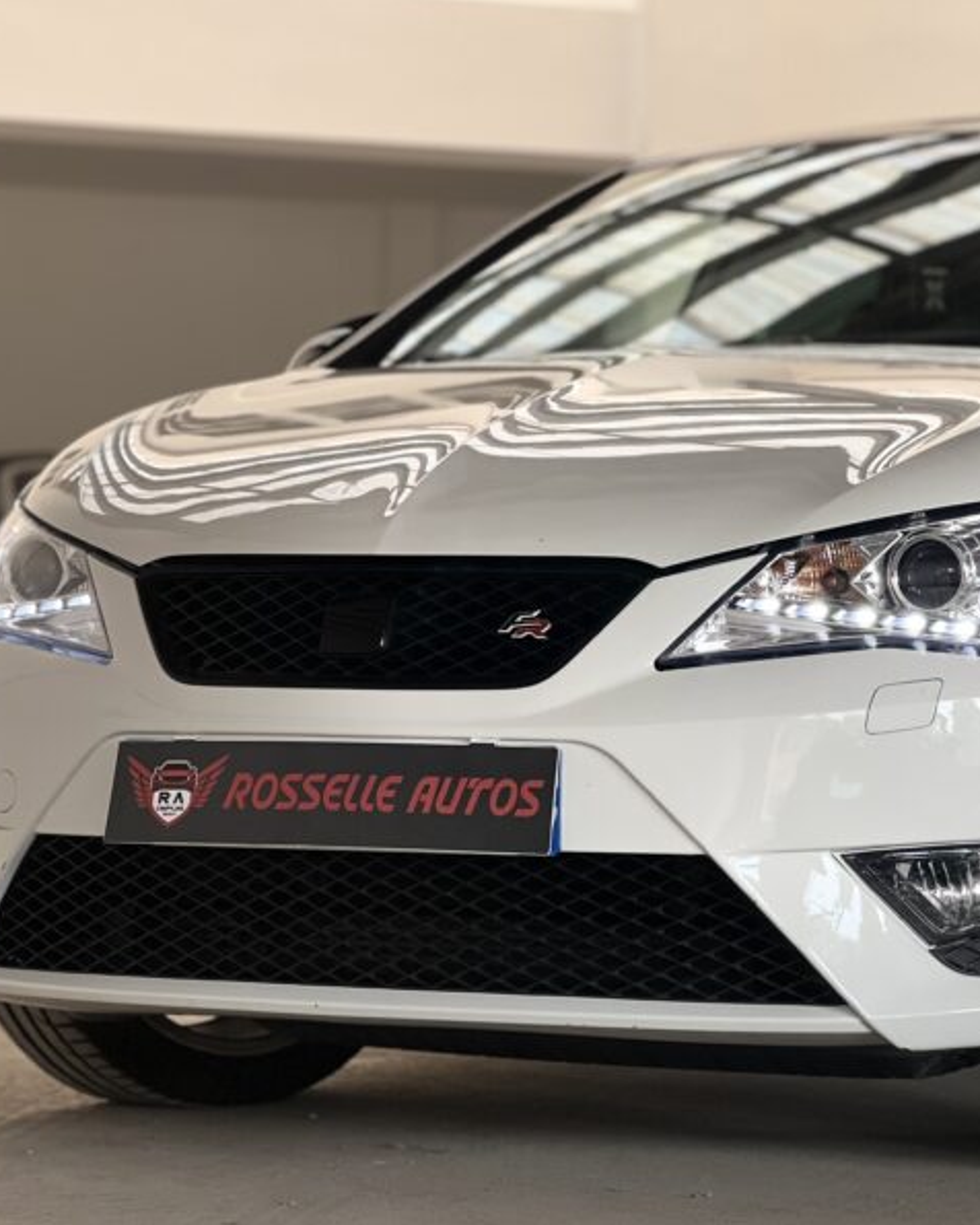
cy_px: 609
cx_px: 731
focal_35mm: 101
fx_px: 3662
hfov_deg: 15.2
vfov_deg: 19.0
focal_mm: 9
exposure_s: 1/121
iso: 125
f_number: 2.8
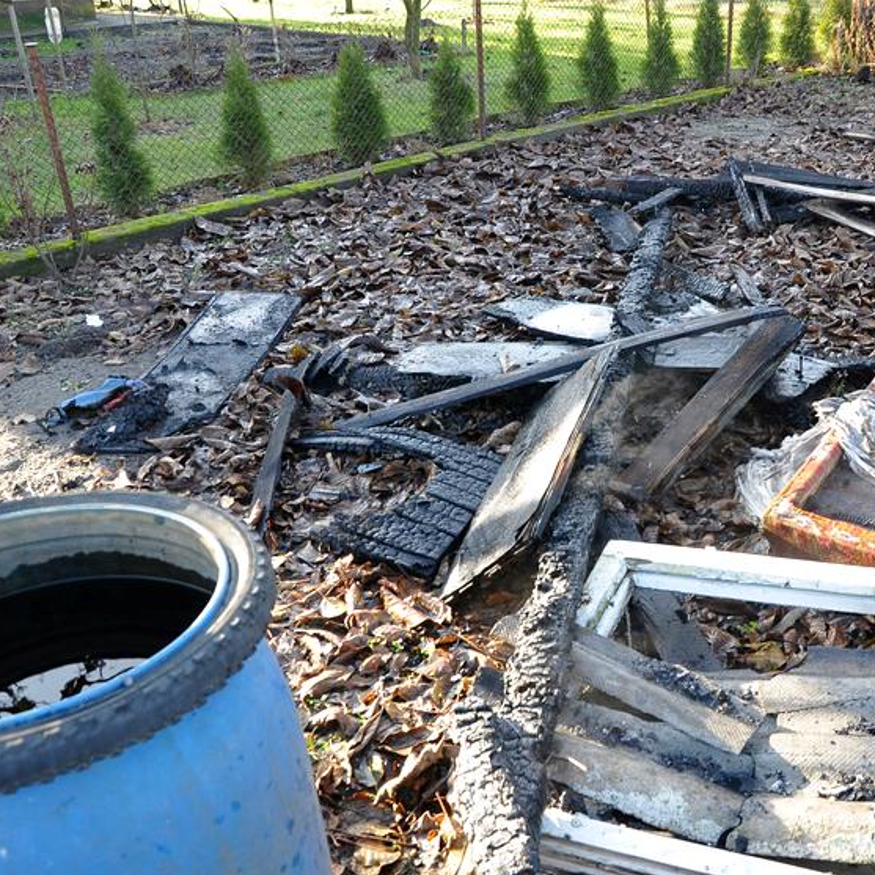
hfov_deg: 46.2
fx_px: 1001
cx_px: 608
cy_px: 442
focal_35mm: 35
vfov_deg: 47.2
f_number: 6.3
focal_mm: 18
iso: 1000
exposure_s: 1/160
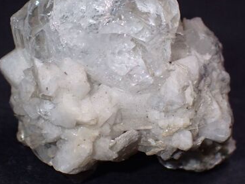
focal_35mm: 130
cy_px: 72
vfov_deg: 11.4
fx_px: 920
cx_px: 109
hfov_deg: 15.2
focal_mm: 18
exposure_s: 1/100
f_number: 14
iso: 800
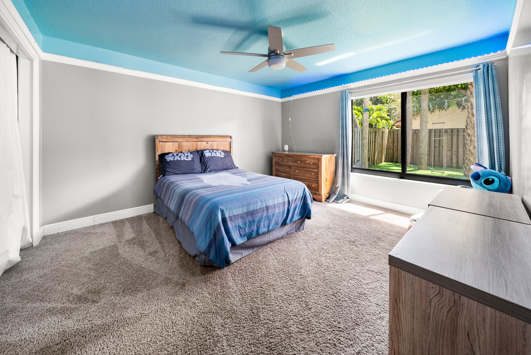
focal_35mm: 12
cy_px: 178
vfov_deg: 90.1
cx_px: 266
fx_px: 177
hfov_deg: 112.6
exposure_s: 1/25
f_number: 8
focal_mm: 12
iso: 400
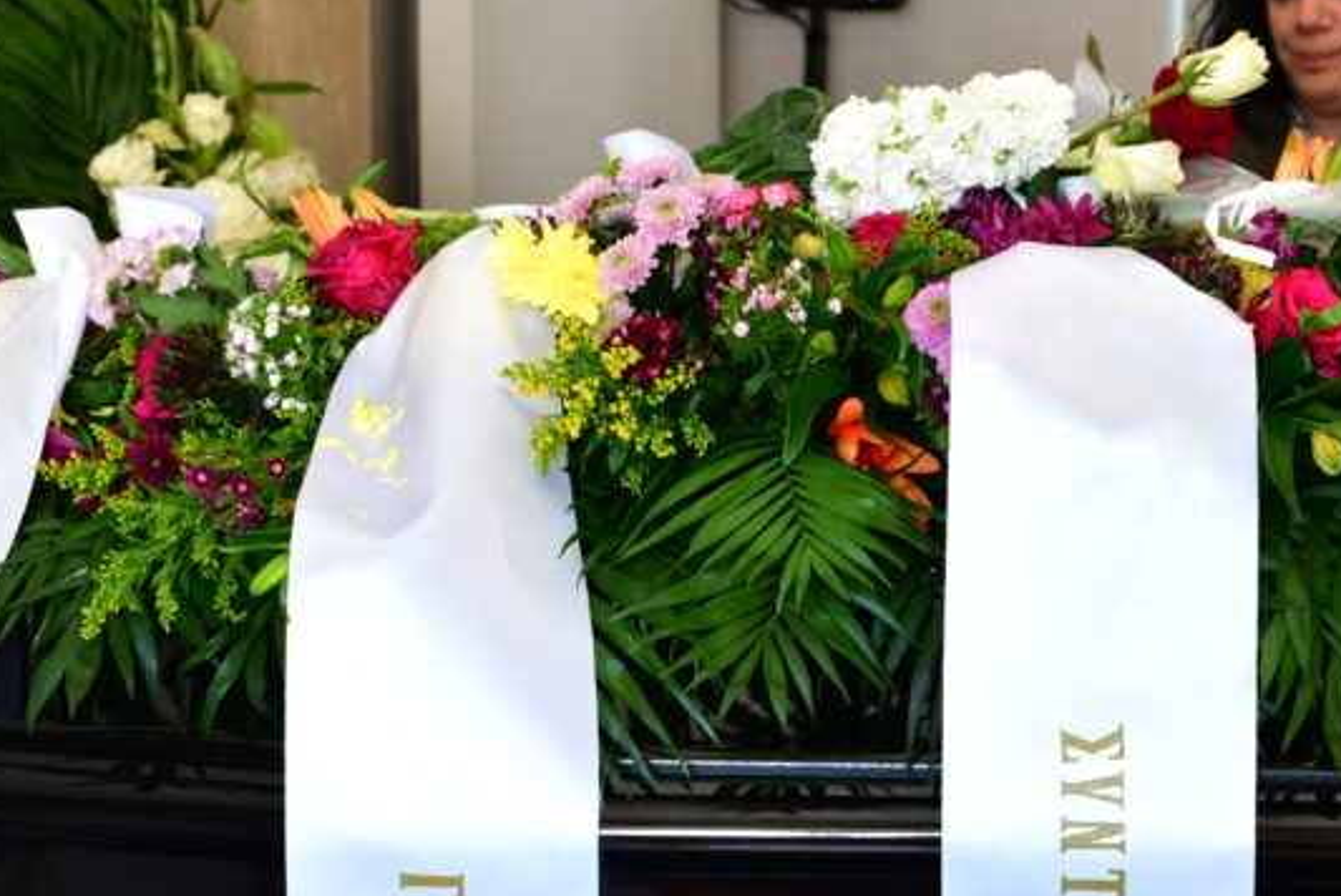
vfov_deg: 15.1
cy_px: 740
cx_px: 1011
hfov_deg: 22.4
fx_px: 3354
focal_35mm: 90
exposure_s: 1/160
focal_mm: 40
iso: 3200
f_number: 5
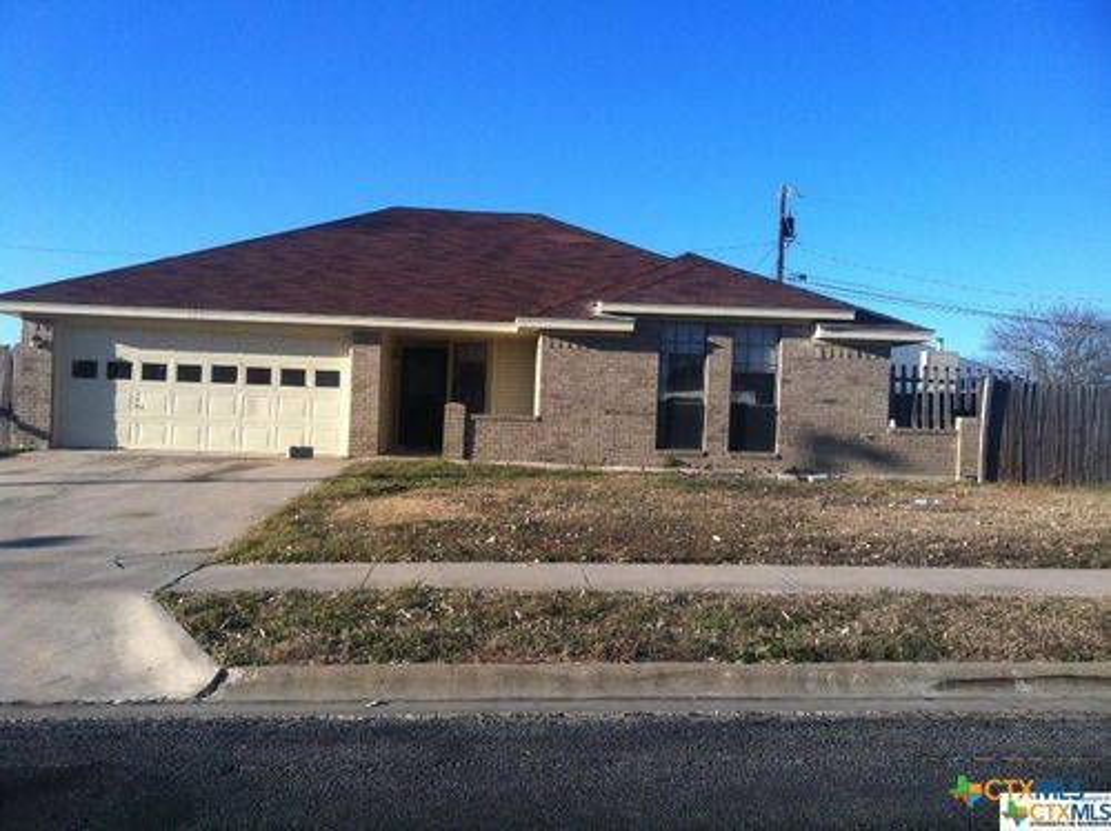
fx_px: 1122
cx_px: 556
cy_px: 416
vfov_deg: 40.6
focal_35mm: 35
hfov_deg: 52.7
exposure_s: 1/914
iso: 80
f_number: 2.8
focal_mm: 3.85
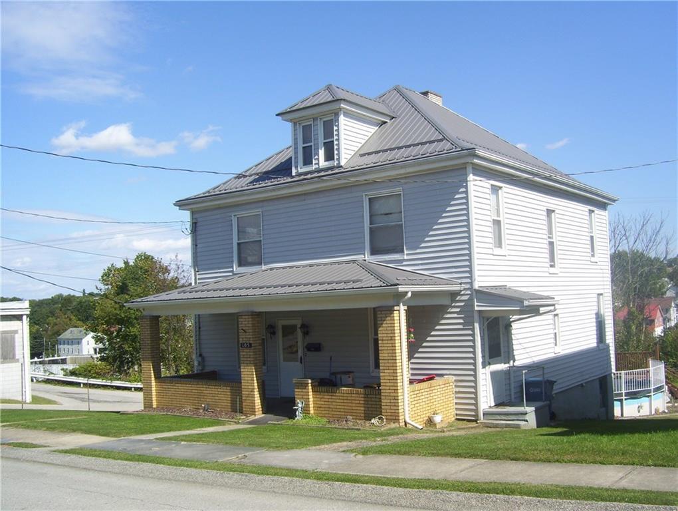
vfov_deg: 39.7
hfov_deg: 51.3
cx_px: 339
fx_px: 706
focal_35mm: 36
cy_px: 256
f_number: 4.8
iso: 80
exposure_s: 1/500
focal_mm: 6
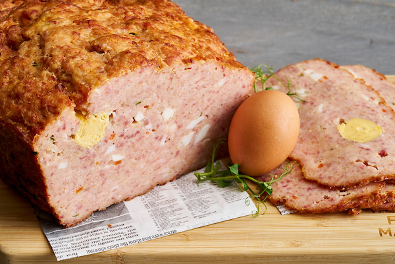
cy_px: 132
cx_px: 198
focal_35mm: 90
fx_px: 987
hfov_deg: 22.6
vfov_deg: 15.2
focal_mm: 90
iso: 250
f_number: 11
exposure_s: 1/125
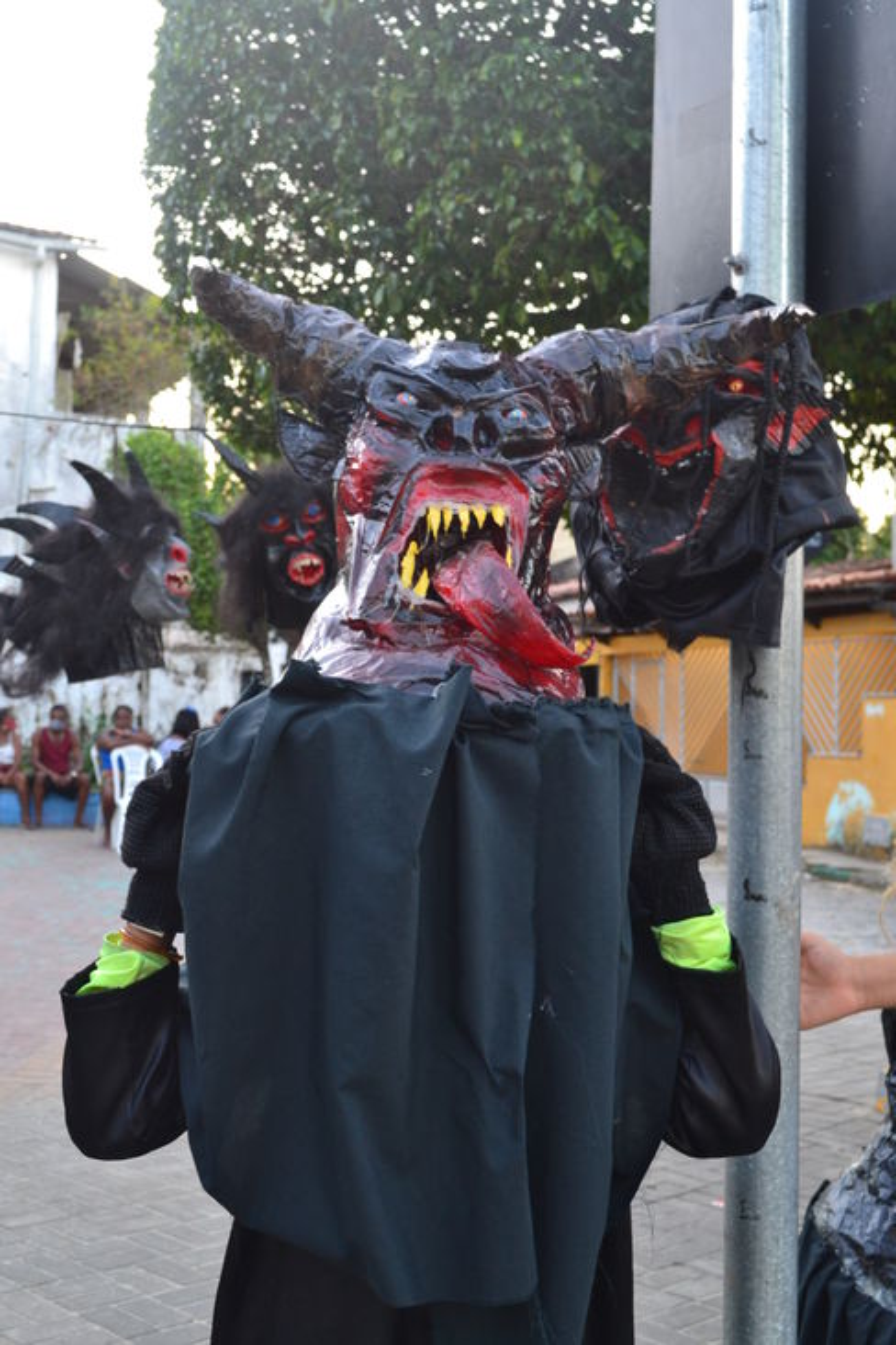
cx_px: 448
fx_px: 1792
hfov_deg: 28.1
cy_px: 672
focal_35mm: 48
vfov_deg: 41.1
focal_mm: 32
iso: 800
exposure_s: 1/30
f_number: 7.1
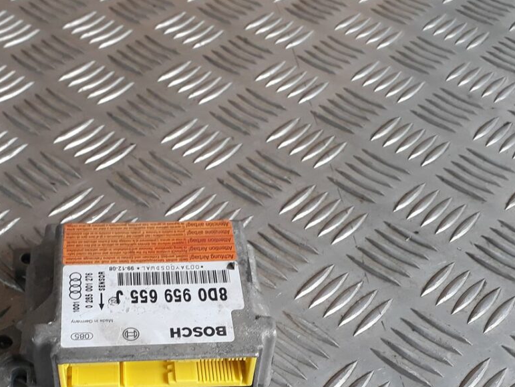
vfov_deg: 28.8
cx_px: 166
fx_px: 729
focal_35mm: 49
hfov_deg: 38.4
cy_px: 328
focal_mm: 3.6
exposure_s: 1/50
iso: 50
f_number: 1.9
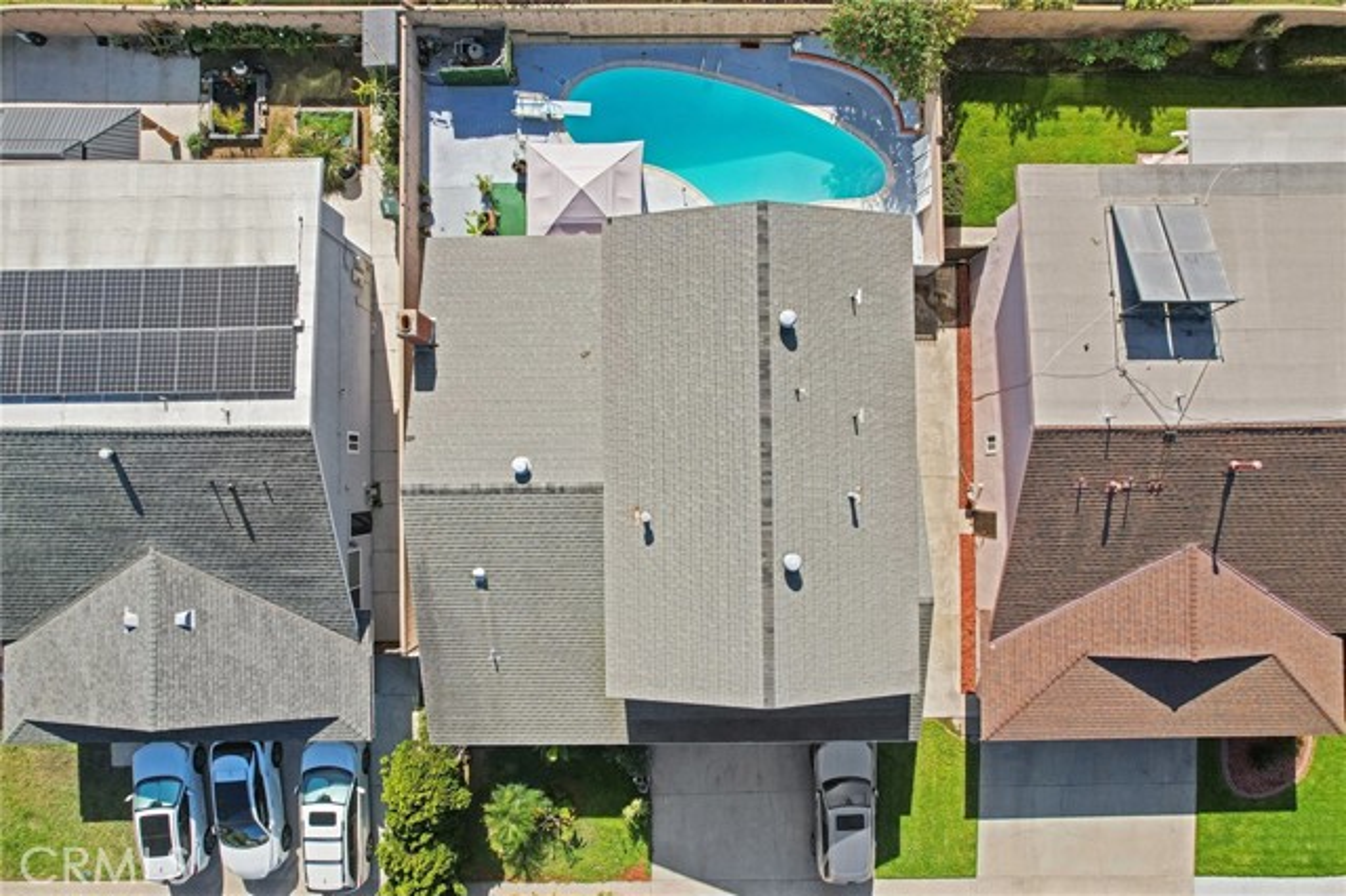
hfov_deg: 78.6
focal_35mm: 22
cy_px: 448
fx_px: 822
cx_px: 673
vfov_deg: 57.2
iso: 150
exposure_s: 1/2000
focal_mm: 8.4
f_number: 2.8
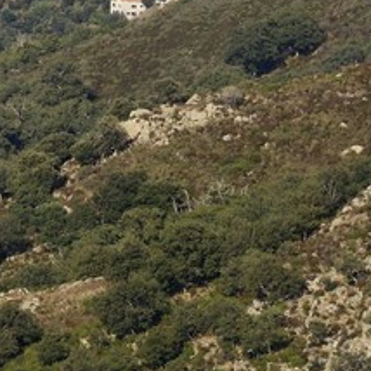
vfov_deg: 2.0
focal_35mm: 859
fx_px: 10416
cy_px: -269
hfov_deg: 2.0
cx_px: -830
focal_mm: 135
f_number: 13
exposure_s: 1/320
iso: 200
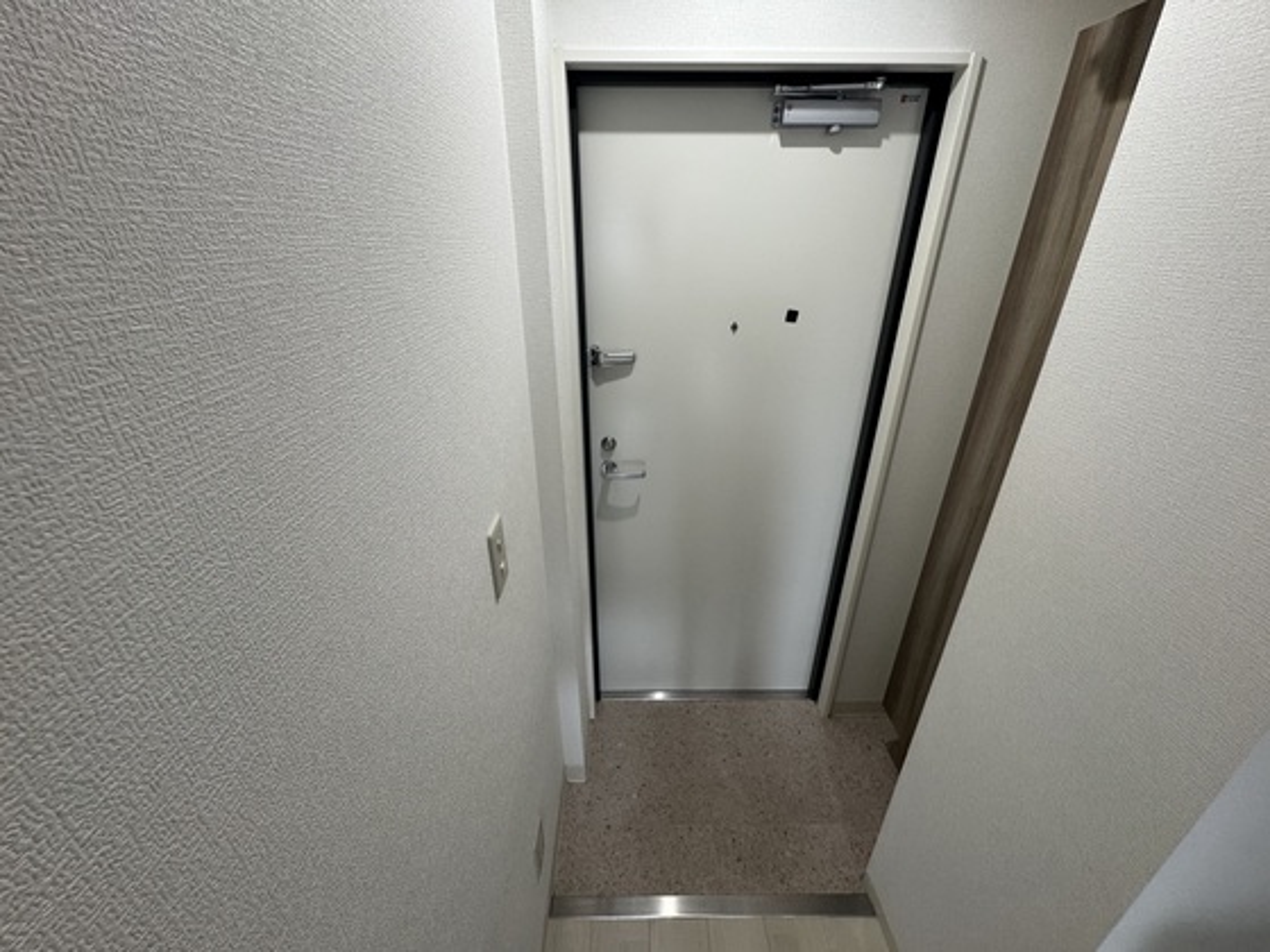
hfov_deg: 102.1
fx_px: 514
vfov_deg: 85.7
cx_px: 635
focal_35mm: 14
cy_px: 476
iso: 200
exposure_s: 1/99
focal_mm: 2.22
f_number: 2.2
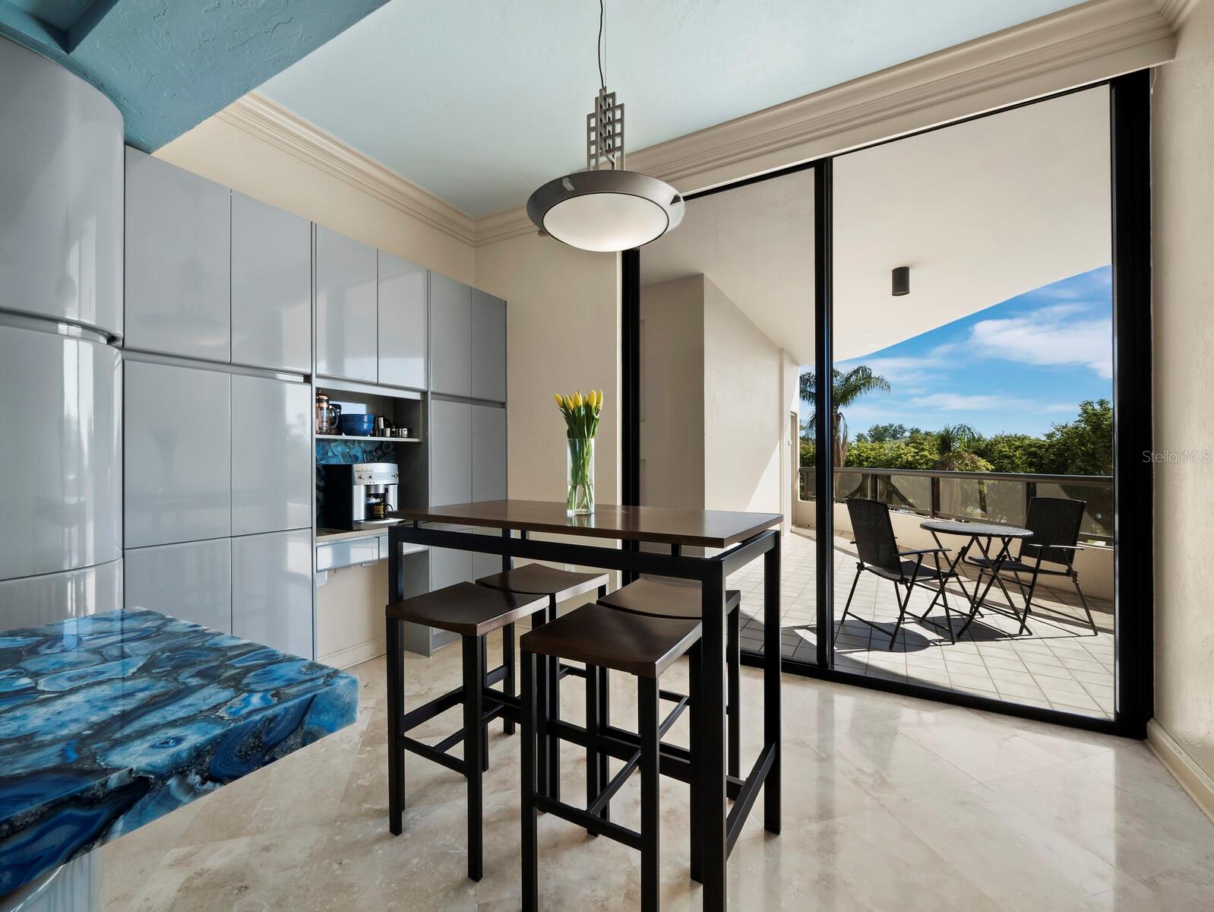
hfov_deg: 102.0
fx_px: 491
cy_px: 456
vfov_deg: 85.7
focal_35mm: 14
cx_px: 607
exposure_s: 1/15
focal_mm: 7
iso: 400
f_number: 11
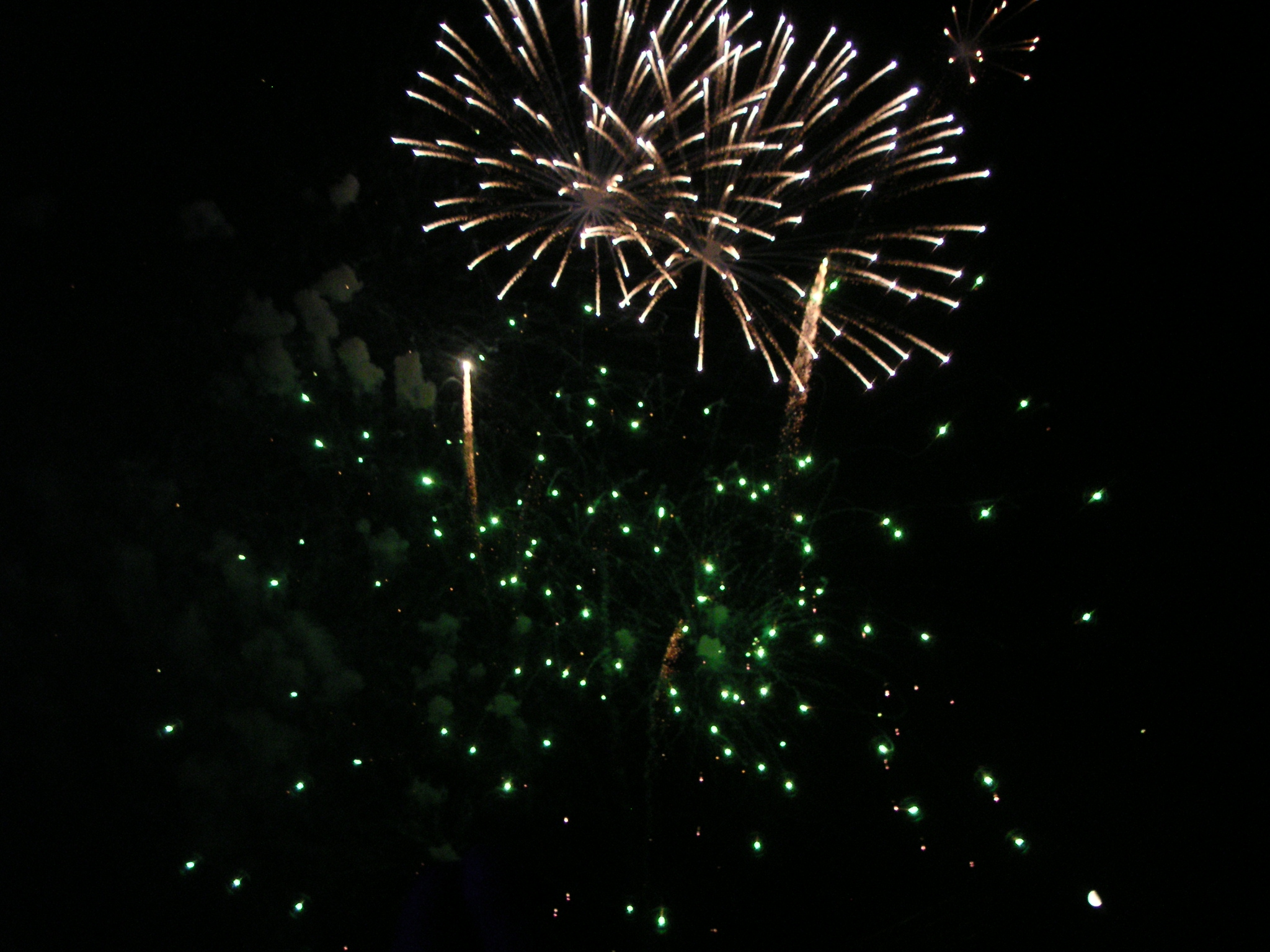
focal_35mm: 38
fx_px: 1394
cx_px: 635
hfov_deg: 49.0
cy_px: 476
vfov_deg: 37.7
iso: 200
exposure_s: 1/60
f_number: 2.8
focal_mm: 6
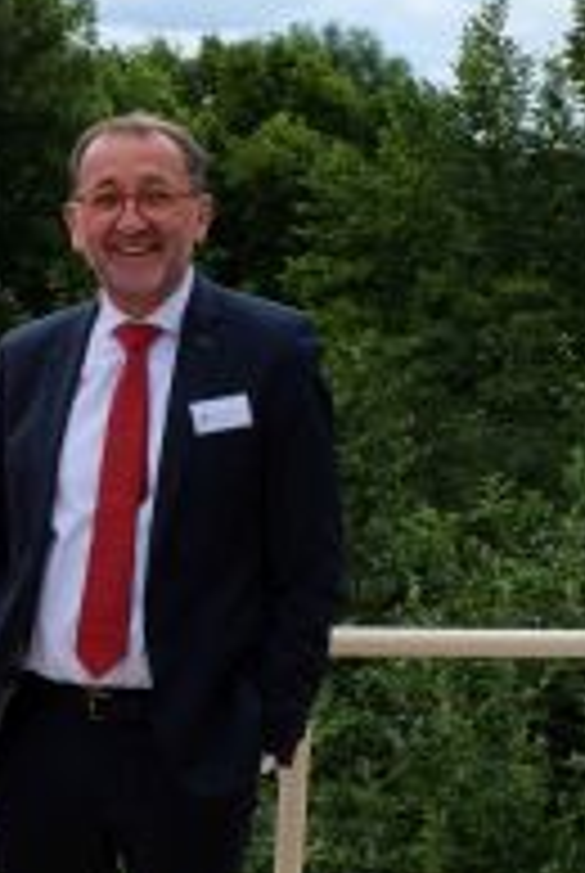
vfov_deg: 14.1
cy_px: 490
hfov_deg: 9.3
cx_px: -207
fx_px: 3522
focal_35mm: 145
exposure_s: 1/450
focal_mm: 31
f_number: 8
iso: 400
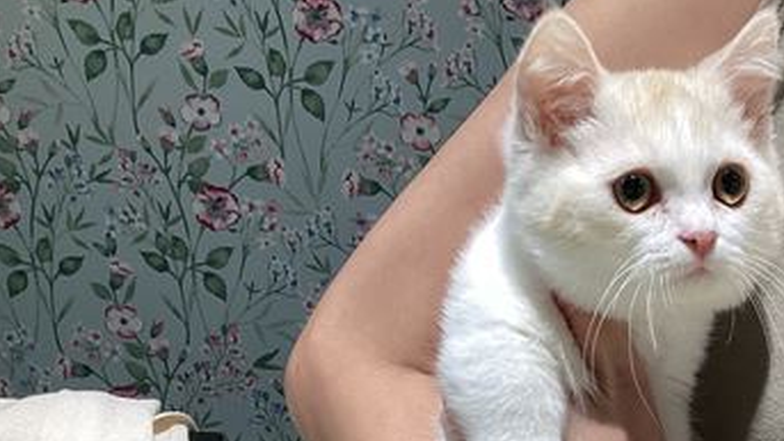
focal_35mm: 59
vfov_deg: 19.5
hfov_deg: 34.2
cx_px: 640
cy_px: 489
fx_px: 1227
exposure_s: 1/60
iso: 64
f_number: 2.4
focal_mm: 3.3
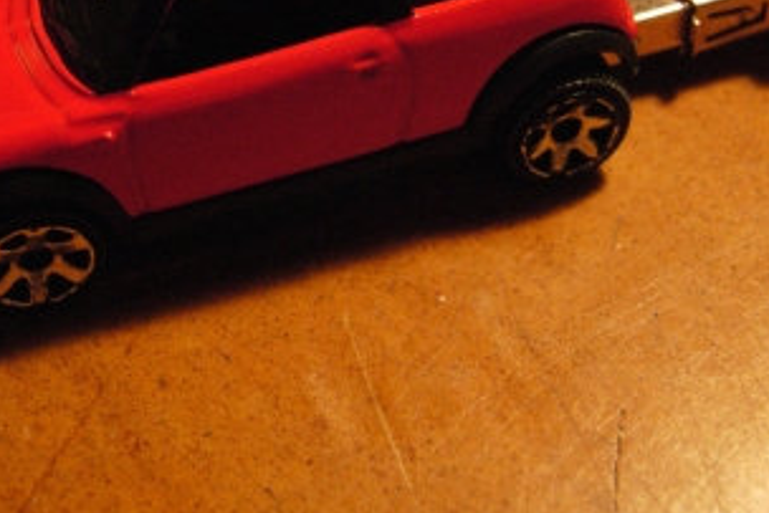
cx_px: 395
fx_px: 1346
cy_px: 73
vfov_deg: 21.2
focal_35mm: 63
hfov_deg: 31.9
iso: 400
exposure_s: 1/128
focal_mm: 7.5
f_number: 3.4
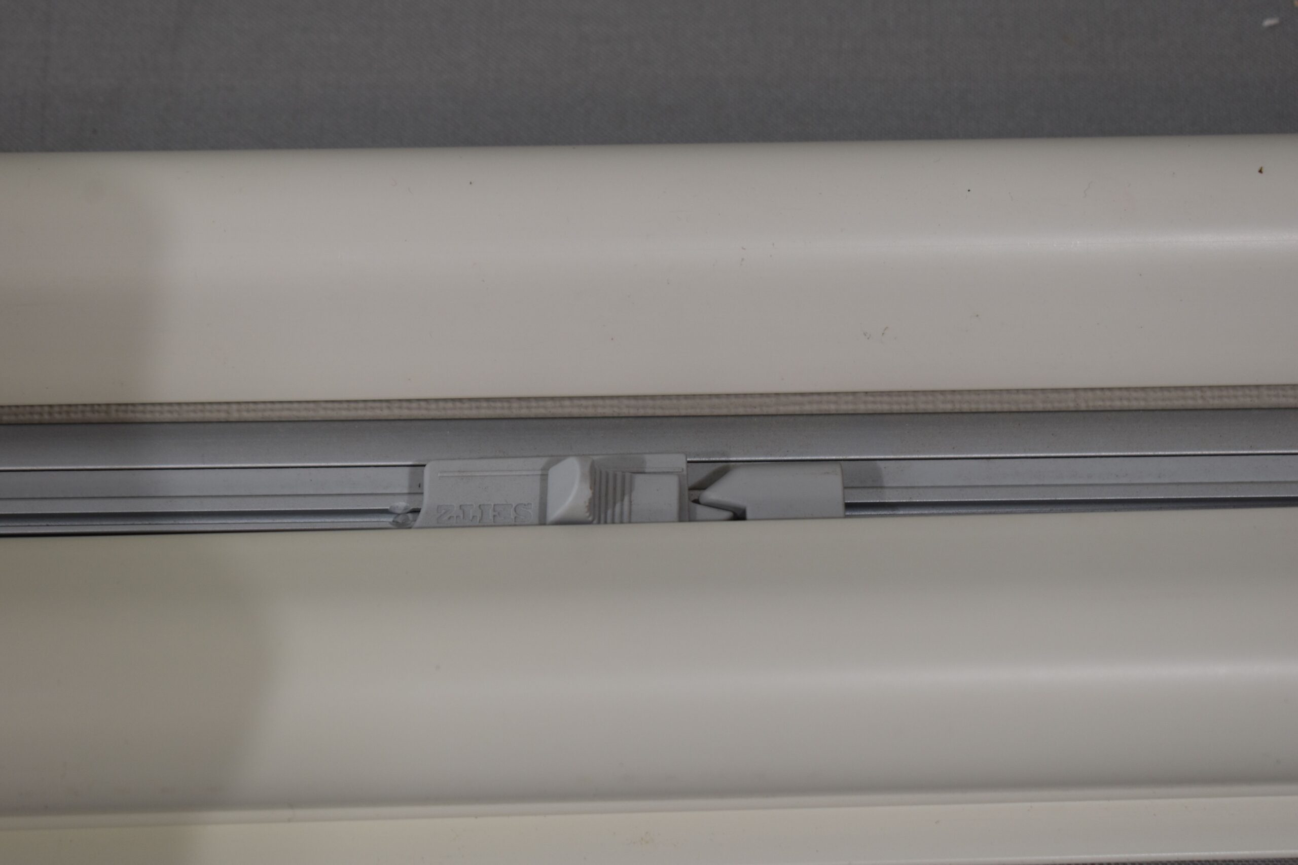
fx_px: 2975
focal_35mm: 82
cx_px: 649
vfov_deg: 16.6
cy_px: 432
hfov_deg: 24.6
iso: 250
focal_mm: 55
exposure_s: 1/125
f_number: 5.6
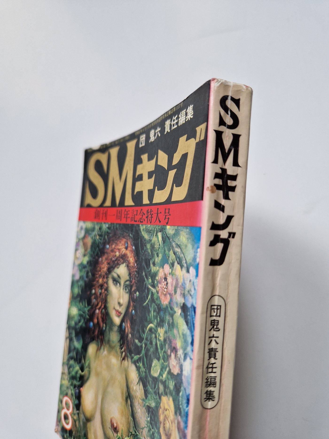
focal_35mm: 23
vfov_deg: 73.9
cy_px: 220
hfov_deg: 58.9
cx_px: 164
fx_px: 291
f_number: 1.8
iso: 160
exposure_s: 1/100
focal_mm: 5.4
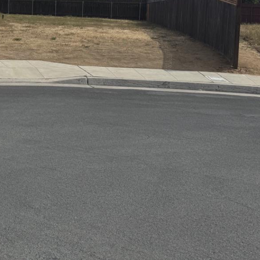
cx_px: -28
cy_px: 12
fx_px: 459
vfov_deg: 29.9
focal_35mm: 54
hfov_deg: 28.6
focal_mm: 6.76
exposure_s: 1/7092
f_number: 1.78
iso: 80
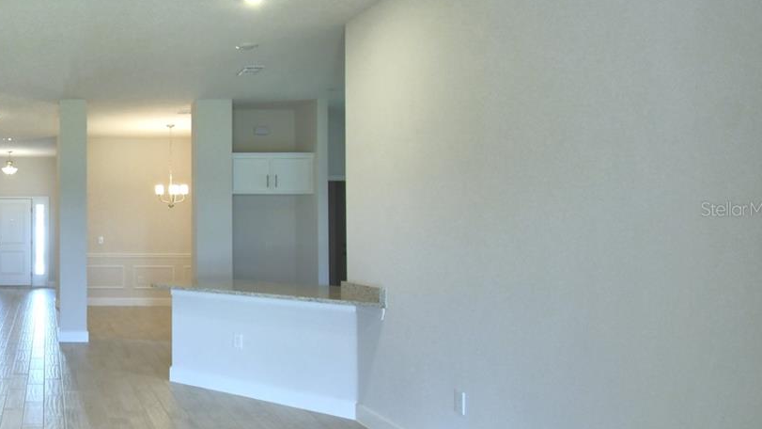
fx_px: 626
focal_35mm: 31
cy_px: 209
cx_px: 33
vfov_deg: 37.8
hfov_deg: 52.3
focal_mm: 10
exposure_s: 1/80
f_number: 4.5
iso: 400
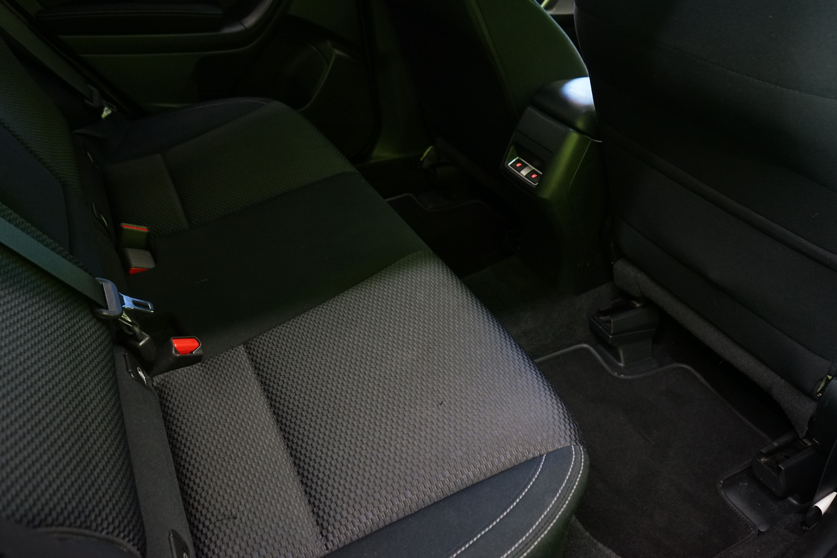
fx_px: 651
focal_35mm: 28
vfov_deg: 46.4
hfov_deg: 65.5
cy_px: 279
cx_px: 418
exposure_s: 1/20
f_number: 5
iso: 2500
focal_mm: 28
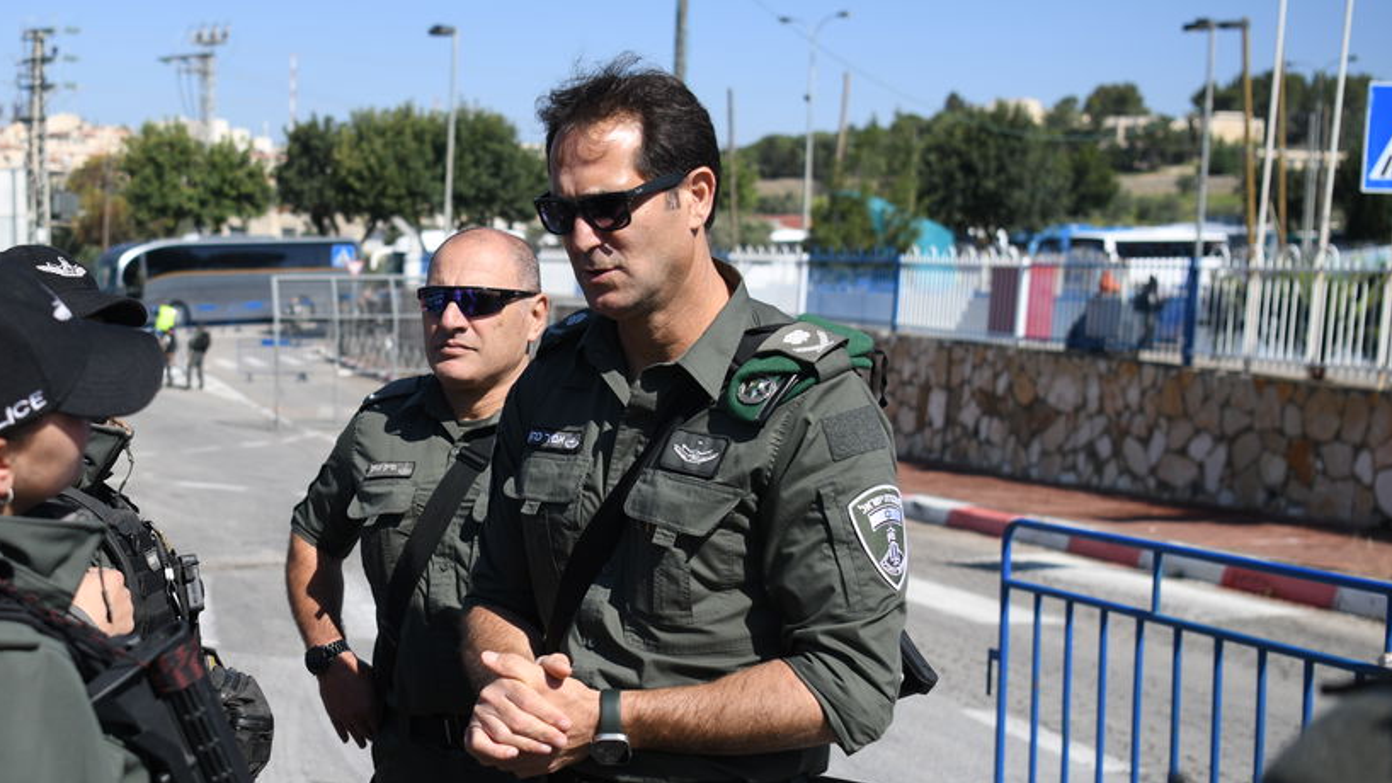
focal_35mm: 52
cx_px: 364
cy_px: 466
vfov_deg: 23.0
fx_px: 1919
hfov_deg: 38.9
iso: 64
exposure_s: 1/1250
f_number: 2.8
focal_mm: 29
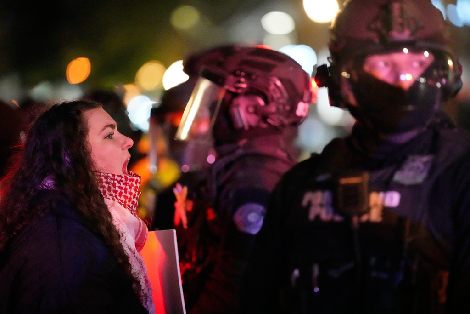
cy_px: 157
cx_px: 235
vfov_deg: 6.9
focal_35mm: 198
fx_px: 2585
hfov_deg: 10.4
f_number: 2.8
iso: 20000
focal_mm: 198
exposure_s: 1/160
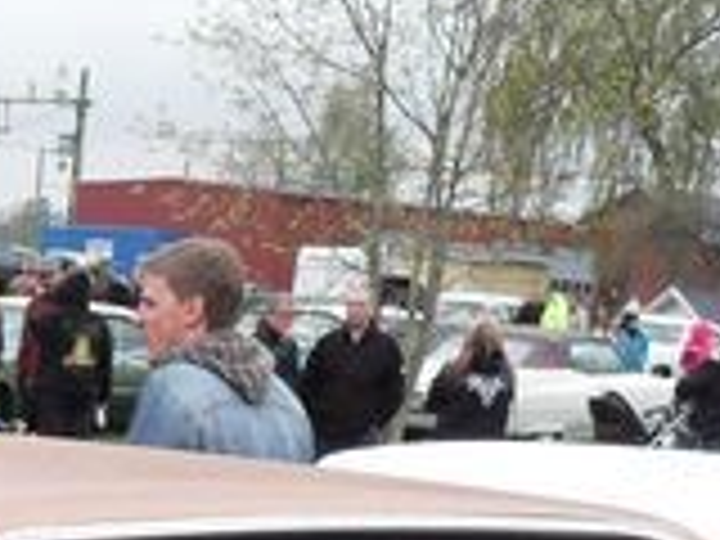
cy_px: 1022
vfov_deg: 12.0
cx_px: -212
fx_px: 2330
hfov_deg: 16.6
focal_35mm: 112
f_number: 2.8
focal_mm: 6
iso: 80
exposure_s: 1/125
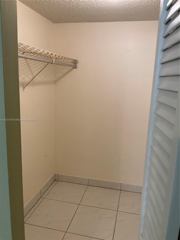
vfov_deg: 61.7
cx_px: 90
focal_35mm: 29
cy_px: 120
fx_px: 201
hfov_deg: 48.2
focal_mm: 3
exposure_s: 1/60
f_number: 1.8
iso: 80
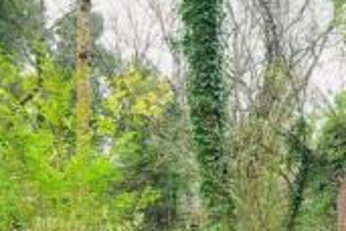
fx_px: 481
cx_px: 237
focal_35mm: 50
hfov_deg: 39.0
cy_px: 234
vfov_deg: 25.6
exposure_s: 1/50
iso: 500
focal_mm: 13
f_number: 5
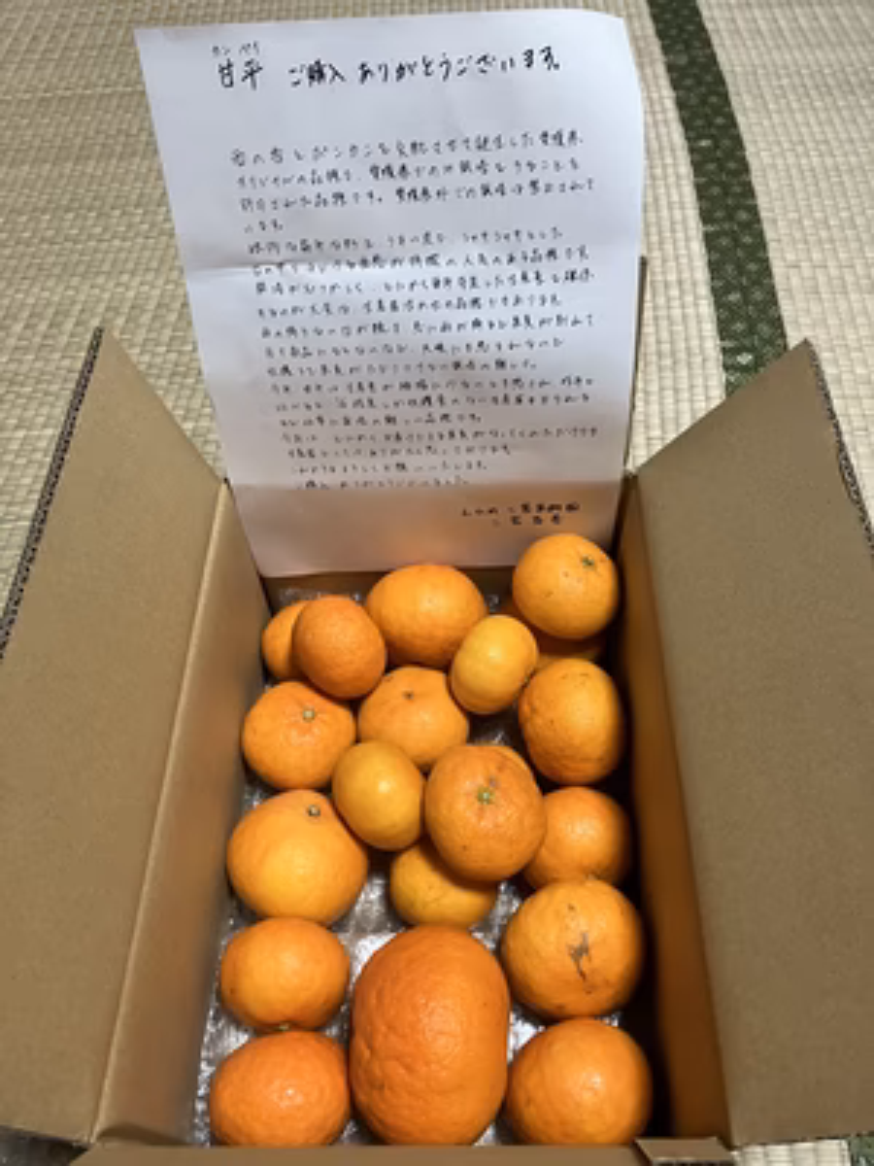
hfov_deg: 49.7
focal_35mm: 28
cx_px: 437
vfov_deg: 63.4
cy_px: 583
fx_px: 943
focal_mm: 3.99
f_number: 1.8
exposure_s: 1/60
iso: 125
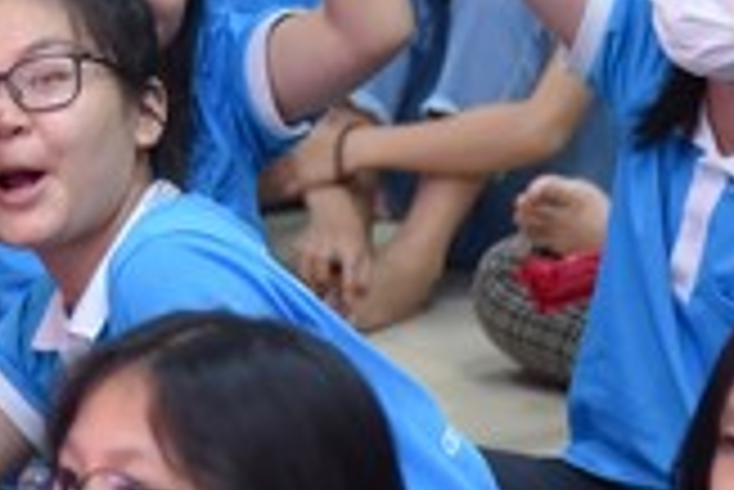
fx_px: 6979
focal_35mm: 342
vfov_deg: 4.0
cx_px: 234
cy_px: 67
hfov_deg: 6.0
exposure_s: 1/125
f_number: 4
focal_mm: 86
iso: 2000
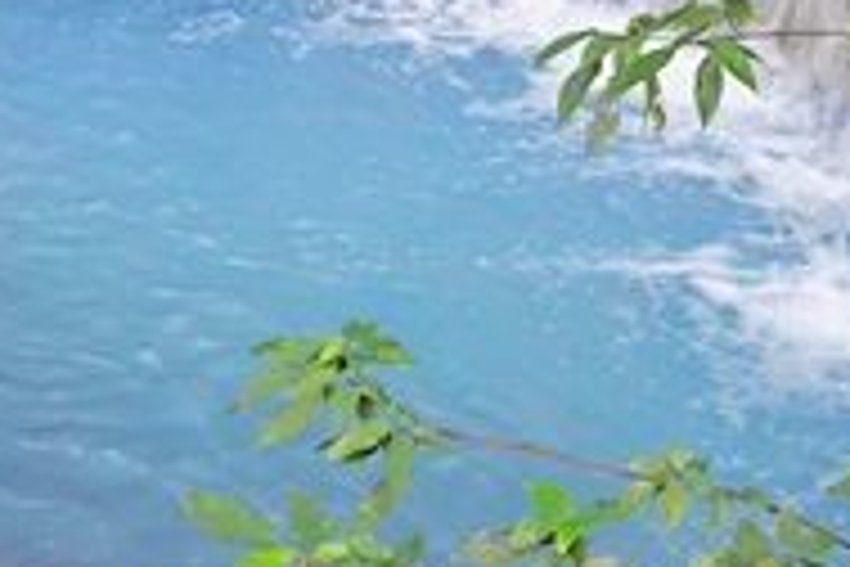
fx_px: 2998
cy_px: 92
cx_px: 292
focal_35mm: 127
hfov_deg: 16.1
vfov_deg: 10.8
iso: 800
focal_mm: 13.53
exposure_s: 1/40
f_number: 2.8
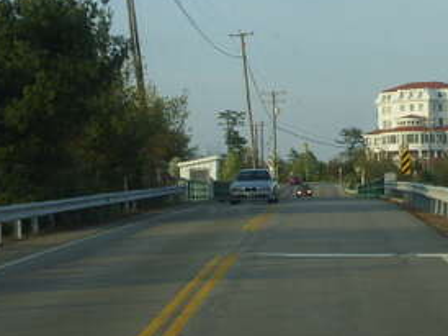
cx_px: 345
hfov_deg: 17.6
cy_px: 89
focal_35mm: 111
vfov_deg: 13.3
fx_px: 1435
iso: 50
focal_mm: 6.3
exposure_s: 1/296
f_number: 4.9
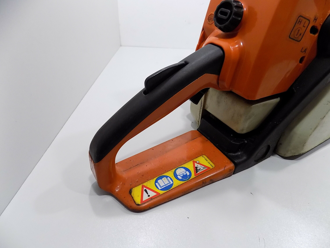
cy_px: 124
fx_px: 219
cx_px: 165
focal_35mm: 23
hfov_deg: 73.9
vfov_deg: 58.9
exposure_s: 1/30
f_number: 3.1
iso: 200
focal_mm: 4
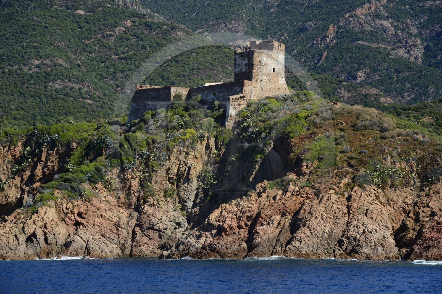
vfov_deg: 11.4
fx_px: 1472
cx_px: 221
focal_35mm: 120
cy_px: 147
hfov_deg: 17.1
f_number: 7.1
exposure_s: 1/800
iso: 400
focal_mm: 120
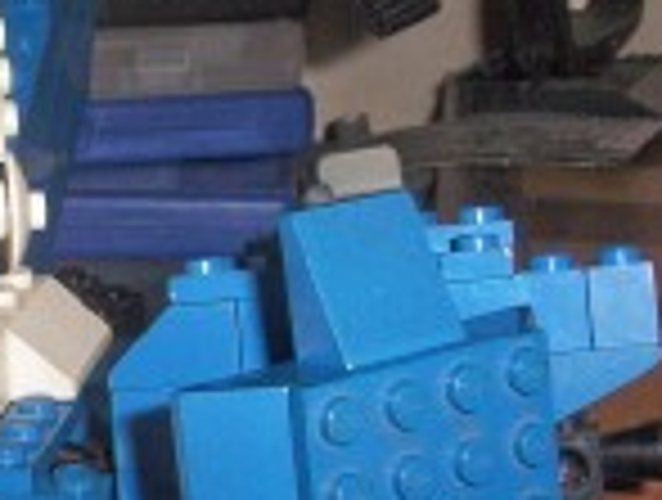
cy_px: 286
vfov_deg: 14.0
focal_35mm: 106
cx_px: -32
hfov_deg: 18.0
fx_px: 2032
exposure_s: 1/30
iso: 140
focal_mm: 6
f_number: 4.5
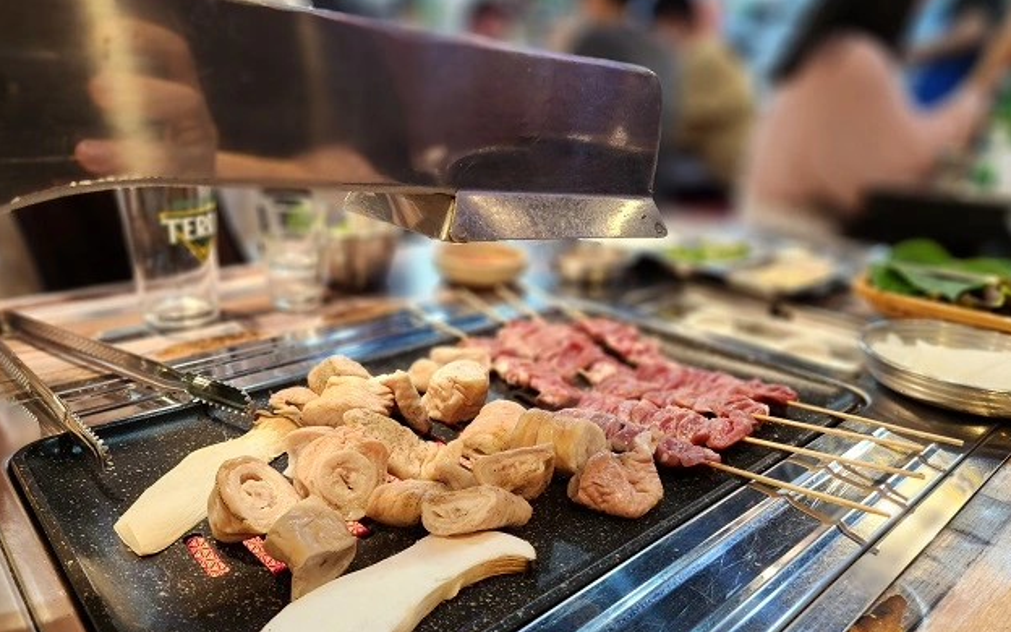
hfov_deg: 72.5
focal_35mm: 25
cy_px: 363
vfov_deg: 49.1
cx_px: 502
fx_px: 689
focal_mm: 5.4
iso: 320
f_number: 1.8
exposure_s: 1/120
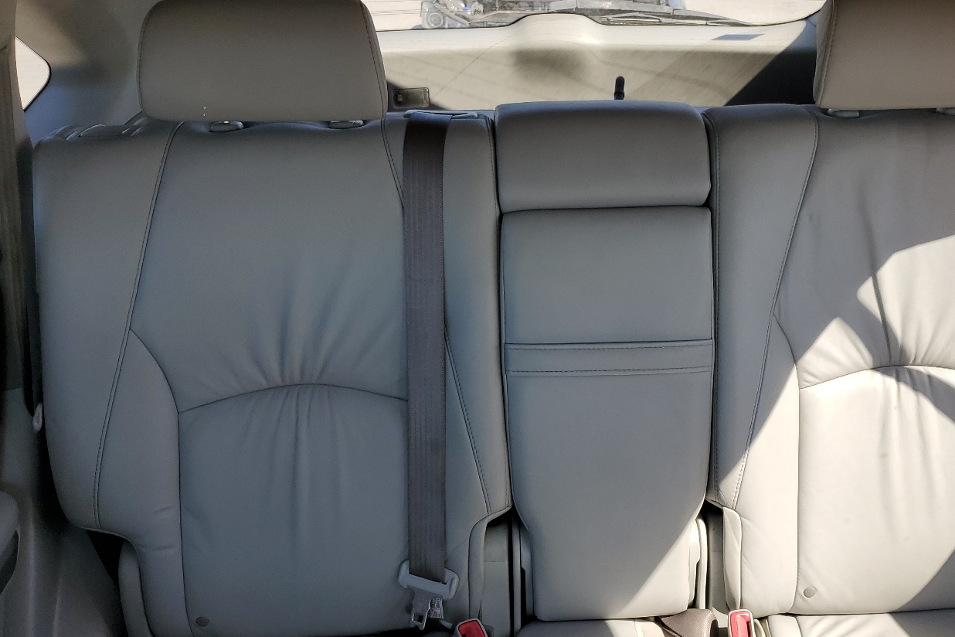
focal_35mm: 35
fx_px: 928
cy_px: 415
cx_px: 590
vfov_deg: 37.5
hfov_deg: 53.9
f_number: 1.5
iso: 50
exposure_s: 1/286
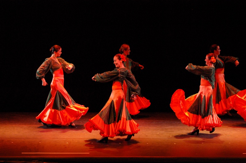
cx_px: 123
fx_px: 819
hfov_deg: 17.1
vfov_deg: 11.4
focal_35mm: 120
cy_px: 82
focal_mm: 80
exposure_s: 1/160
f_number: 2.8
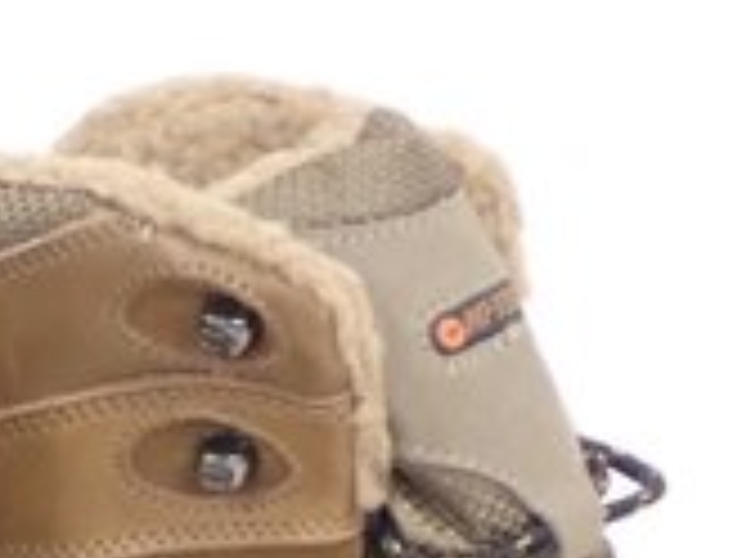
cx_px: -7
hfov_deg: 10.3
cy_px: 920
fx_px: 4097
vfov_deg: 7.6
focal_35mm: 191
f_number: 3.2
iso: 800
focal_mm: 9.01
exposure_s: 1/50
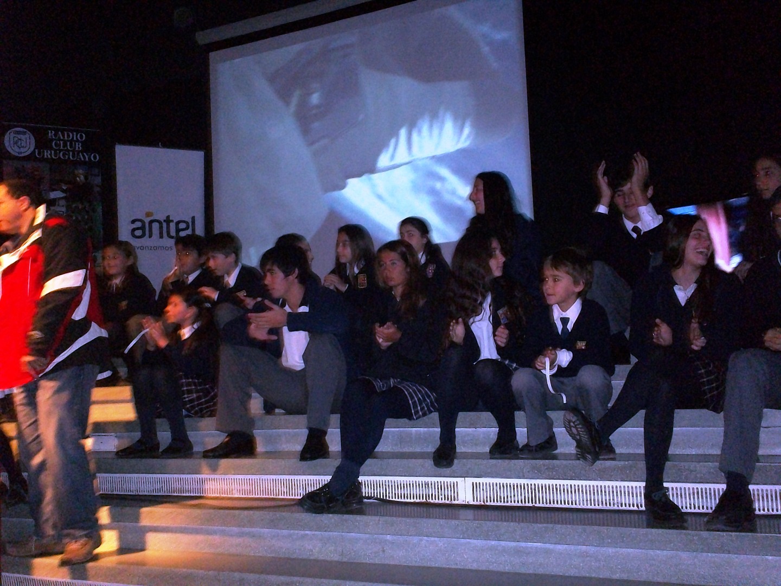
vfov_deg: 37.7
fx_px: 857
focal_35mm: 38
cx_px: 390
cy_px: 293
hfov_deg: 49.0
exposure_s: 1/30
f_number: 4.5
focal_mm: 6.3
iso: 250
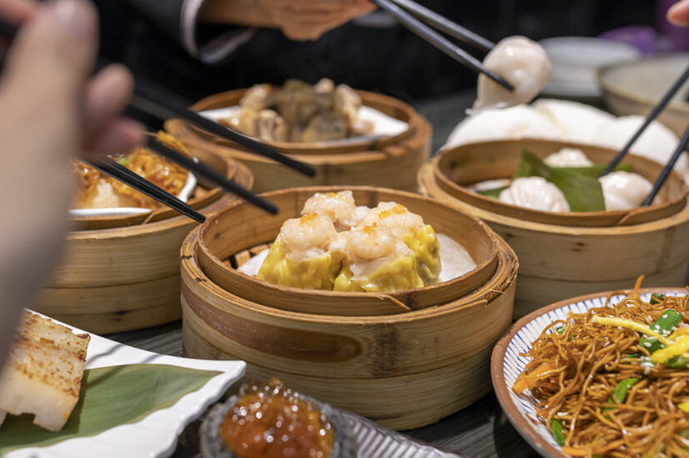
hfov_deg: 38.8
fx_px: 975
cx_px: 293
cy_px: 219
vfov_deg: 26.4
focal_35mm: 51
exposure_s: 1/80
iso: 100
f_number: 2.8
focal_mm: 35
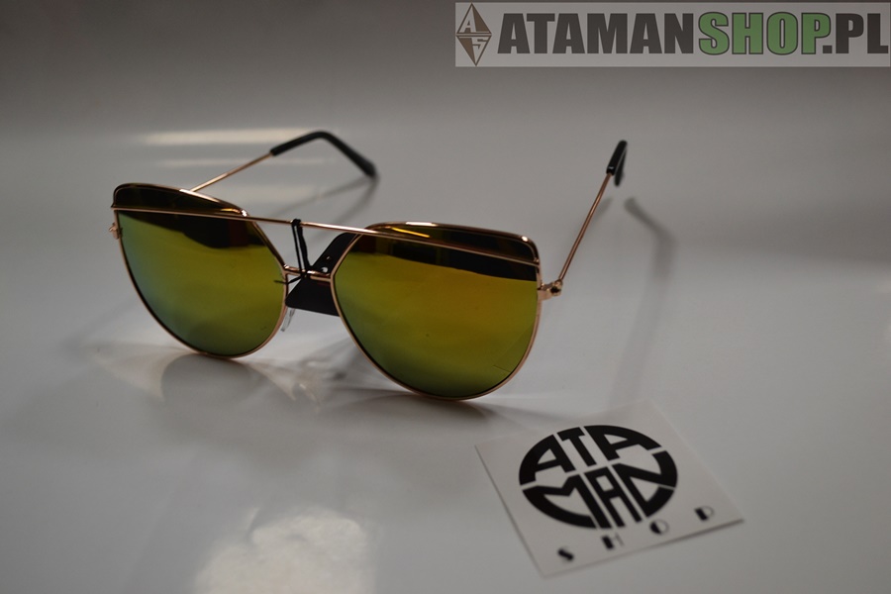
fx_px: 1077
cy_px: 297
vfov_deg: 30.8
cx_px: 446
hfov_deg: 45.0
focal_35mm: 44
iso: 400
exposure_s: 1/50
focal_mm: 29
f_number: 4.5
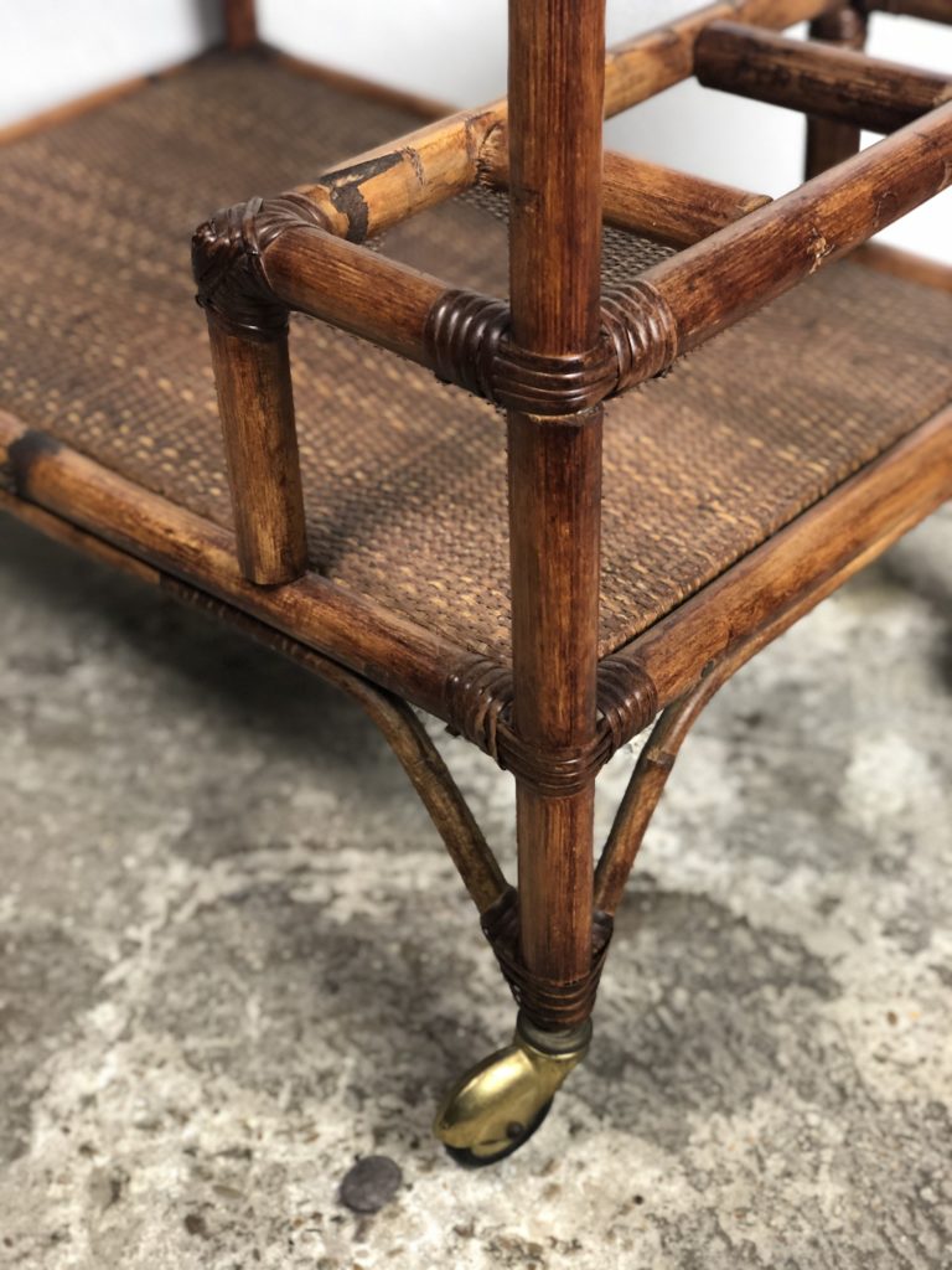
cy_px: 635
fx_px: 1907
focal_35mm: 52
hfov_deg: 28.0
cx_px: 476
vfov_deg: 36.8
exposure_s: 1/25
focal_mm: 6
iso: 125
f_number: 2.4
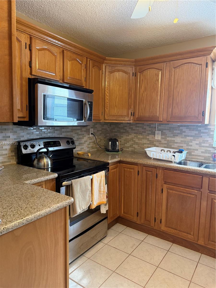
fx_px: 200
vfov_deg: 71.6
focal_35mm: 24
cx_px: 108
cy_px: 144
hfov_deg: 56.8
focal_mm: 6.76
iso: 320
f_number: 1.78
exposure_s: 1/60
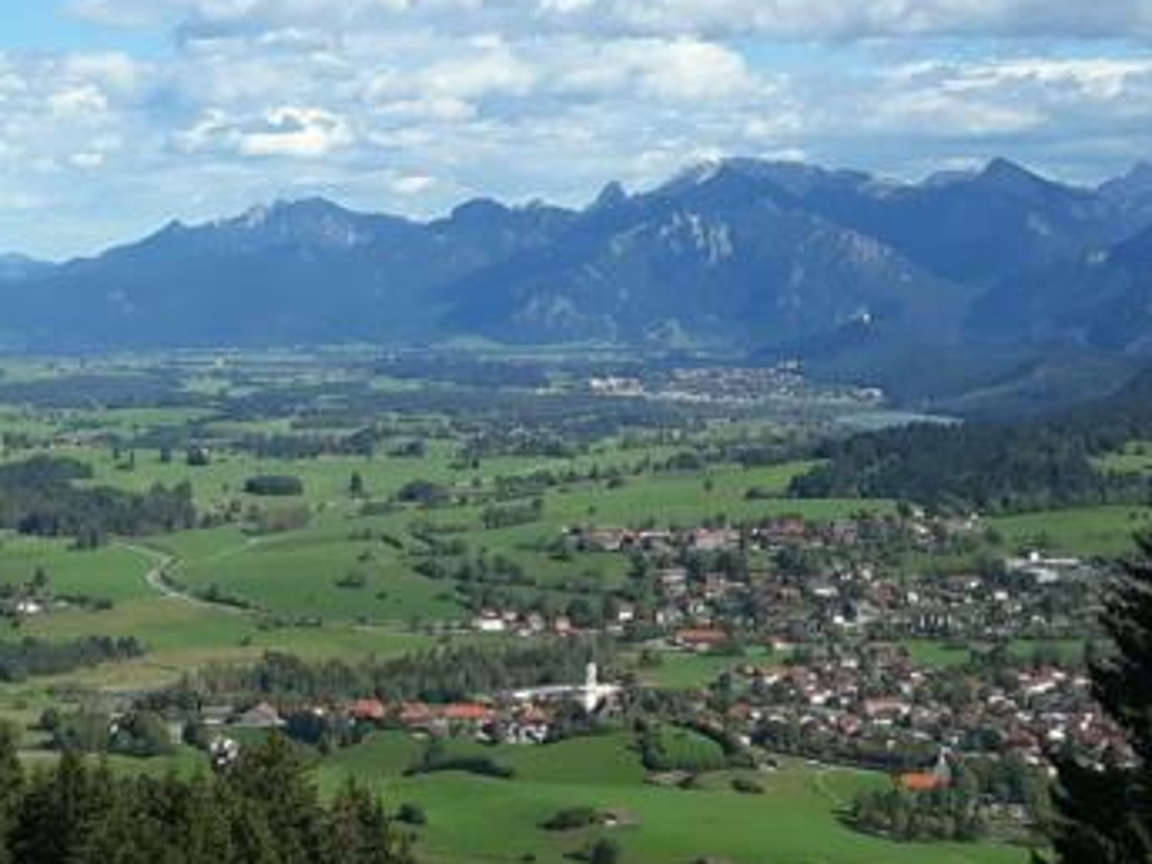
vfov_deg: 31.5
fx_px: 1531
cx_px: 393
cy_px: 409
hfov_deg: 40.8
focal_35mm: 46
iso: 40
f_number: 1.7
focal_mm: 3.71
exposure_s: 1/1724
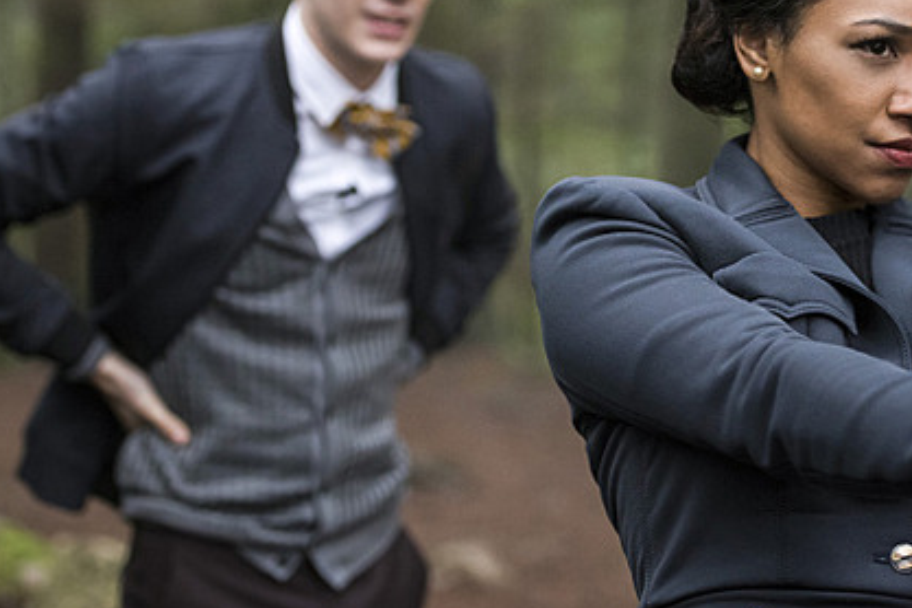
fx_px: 3698
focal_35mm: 146
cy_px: 175
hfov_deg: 14.0
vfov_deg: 9.4
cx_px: 632
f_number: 2.8
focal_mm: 78
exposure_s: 1/125
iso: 1600
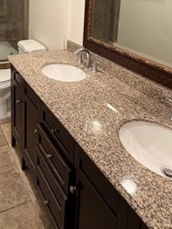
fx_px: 238
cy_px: 32
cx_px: 53
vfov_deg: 47.3
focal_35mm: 36
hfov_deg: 39.1
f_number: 2.2
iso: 160
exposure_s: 1/60
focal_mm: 2.22
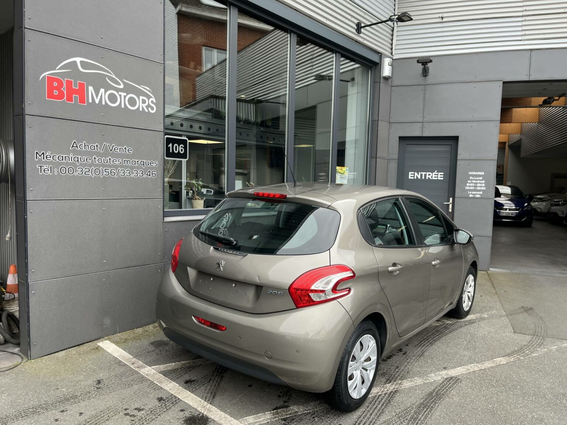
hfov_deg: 67.3
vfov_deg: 53.1
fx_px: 426
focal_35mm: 26
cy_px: 212
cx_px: 284
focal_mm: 5.1
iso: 50
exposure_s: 1/358
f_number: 1.6
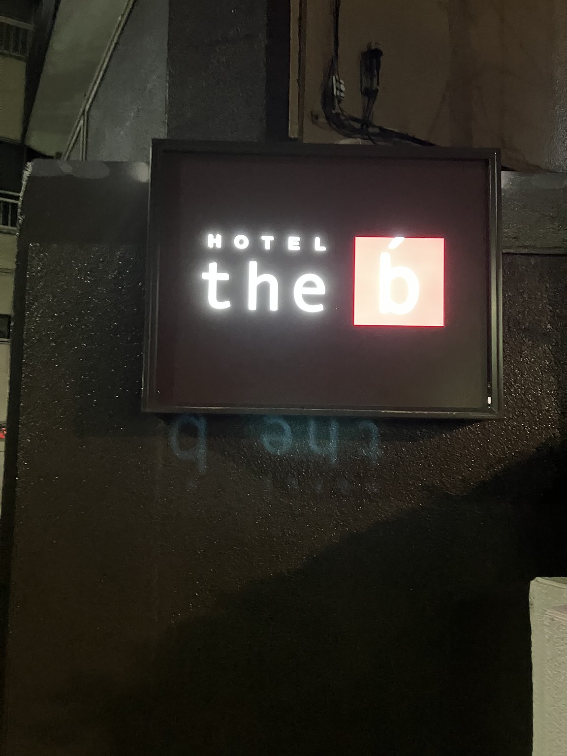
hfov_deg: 49.7
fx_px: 612
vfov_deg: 63.4
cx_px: 284
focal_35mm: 28
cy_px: 378
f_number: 1.8
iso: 1250
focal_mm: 3.99
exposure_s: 1/17
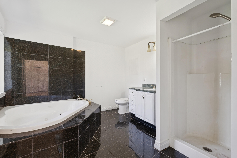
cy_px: 79
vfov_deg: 73.8
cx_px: 118
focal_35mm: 16
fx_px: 105
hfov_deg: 96.7
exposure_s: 1/20
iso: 320
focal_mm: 16
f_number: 7.1
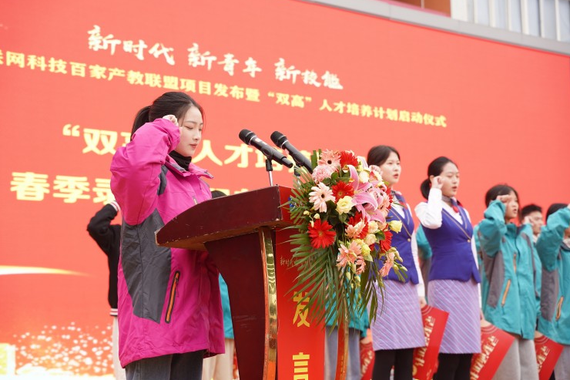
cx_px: 283
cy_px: 188
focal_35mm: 76
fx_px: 1203
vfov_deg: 17.9
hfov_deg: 26.7
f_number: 5
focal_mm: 75
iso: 320
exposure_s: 1/200
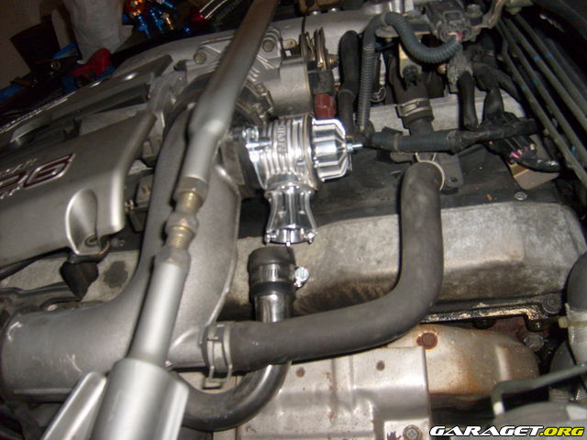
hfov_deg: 52.6
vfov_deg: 40.7
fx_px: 594
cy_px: 220
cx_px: 294
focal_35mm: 35
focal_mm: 5.8
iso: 100
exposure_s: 1/45
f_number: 2.8
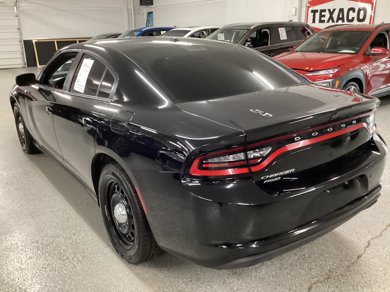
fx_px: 361
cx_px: 191
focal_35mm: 32
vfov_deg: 44.2
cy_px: 143
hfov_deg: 56.8
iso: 400
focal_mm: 3.3
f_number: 2.4
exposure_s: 1/40
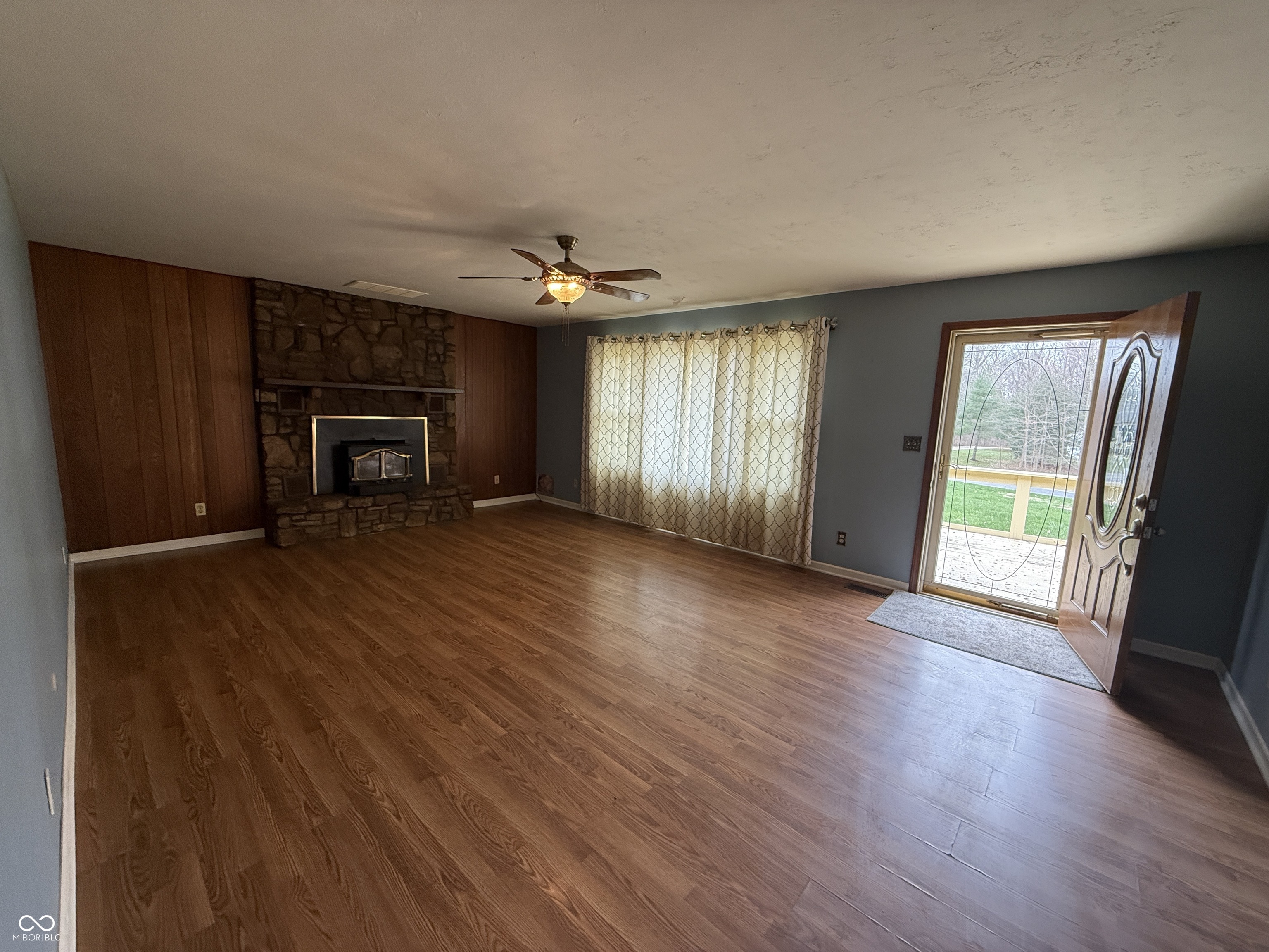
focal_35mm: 14
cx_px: 634
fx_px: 513
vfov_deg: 85.7
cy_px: 476
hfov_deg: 102.1
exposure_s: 1/120
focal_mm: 2.22
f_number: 2.2
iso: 250
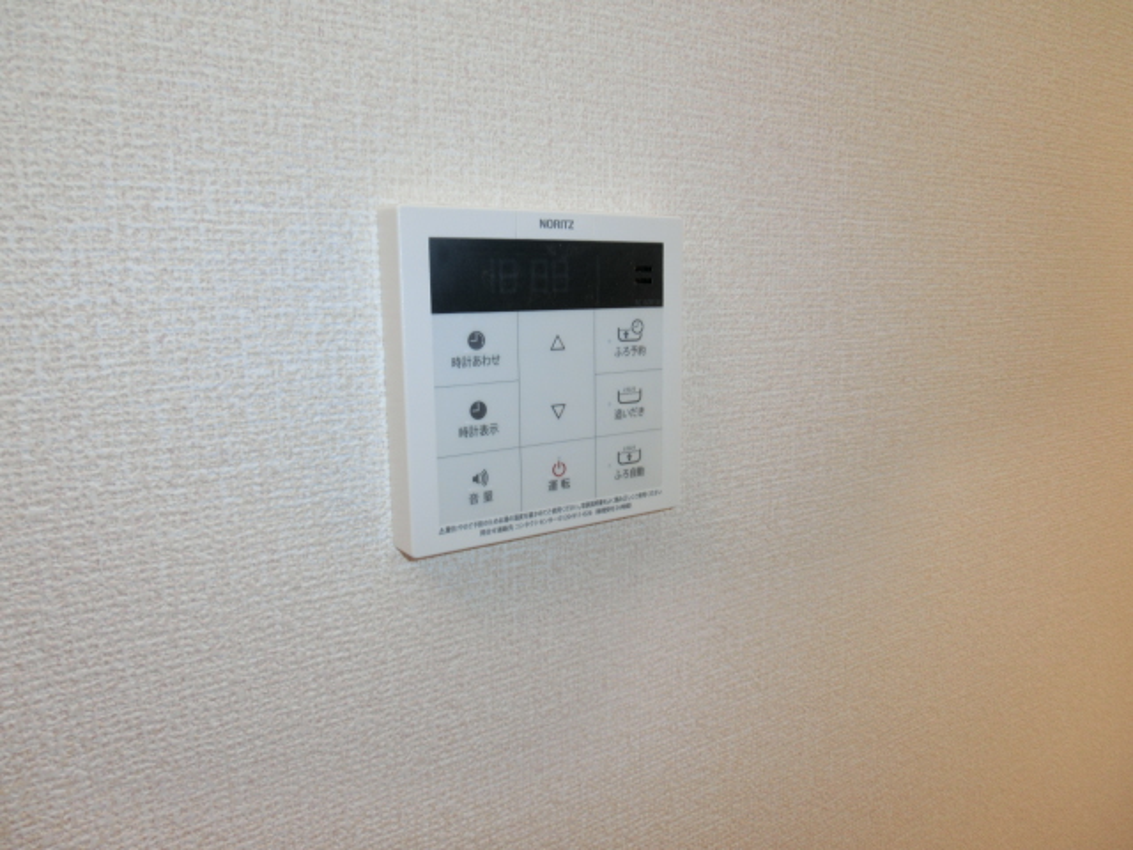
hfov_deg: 71.6
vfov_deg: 56.8
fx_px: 786
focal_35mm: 24
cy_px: 425
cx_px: 566
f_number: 3
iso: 80
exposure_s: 1/60
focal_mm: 4.24
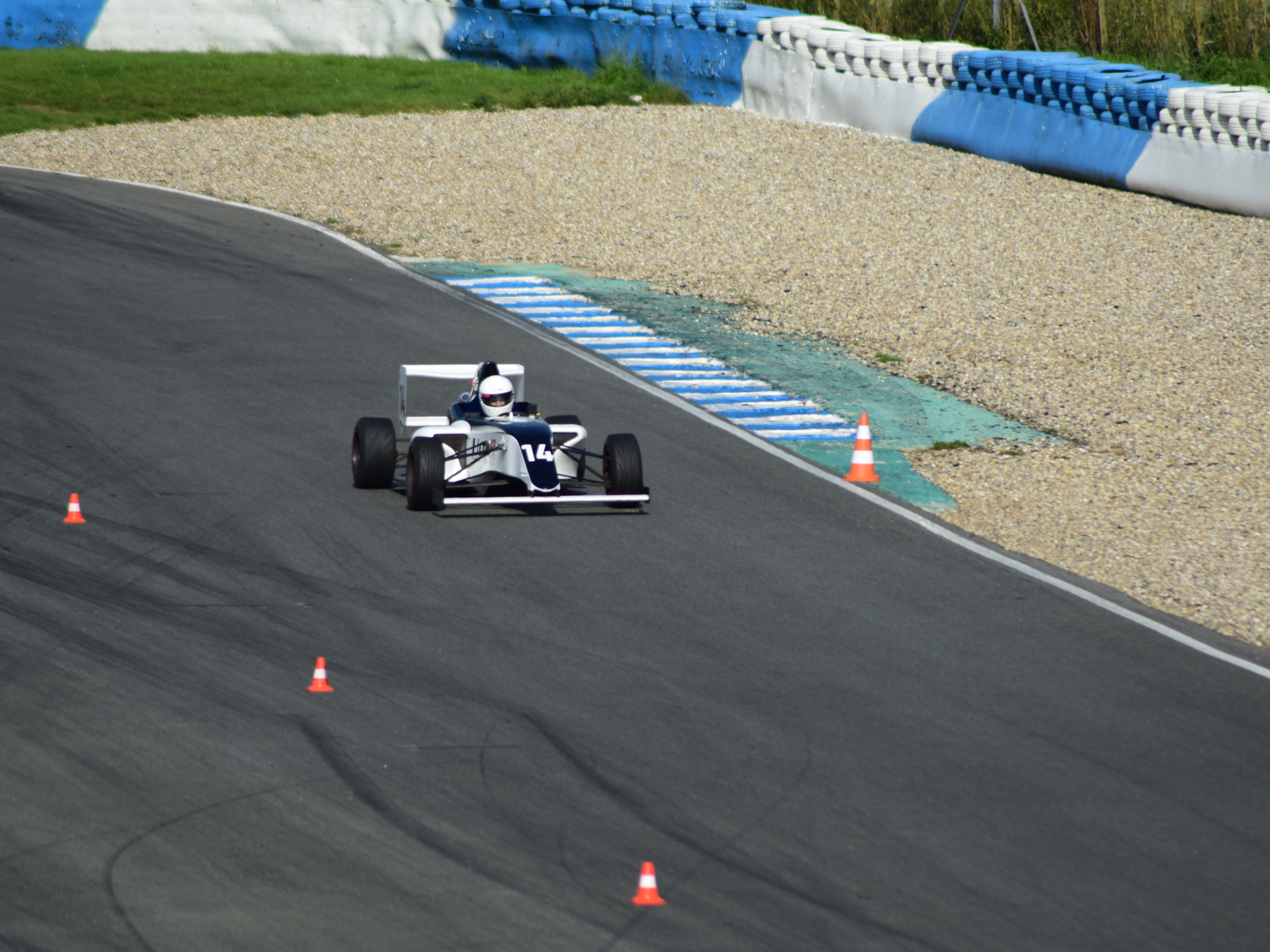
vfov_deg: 3.1
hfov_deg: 4.1
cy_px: 476
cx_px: 651
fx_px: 17867
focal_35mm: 487
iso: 100
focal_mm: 300
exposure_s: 1/800
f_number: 5.6
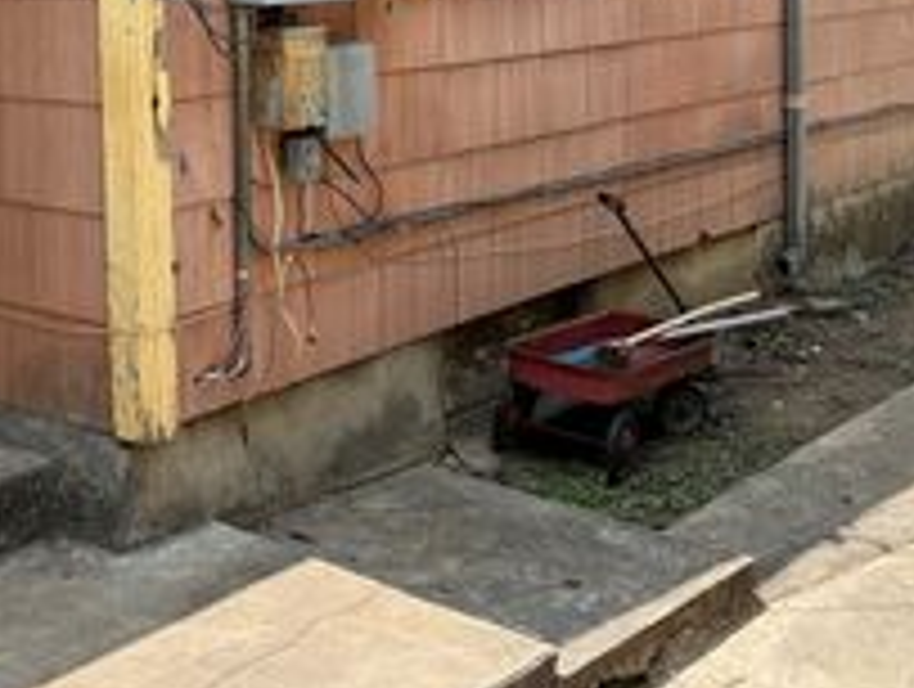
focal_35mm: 59
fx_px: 1561
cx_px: 113
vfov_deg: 24.1
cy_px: 56
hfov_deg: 31.3
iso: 100
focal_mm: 6.76
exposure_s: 1/1493
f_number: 1.78
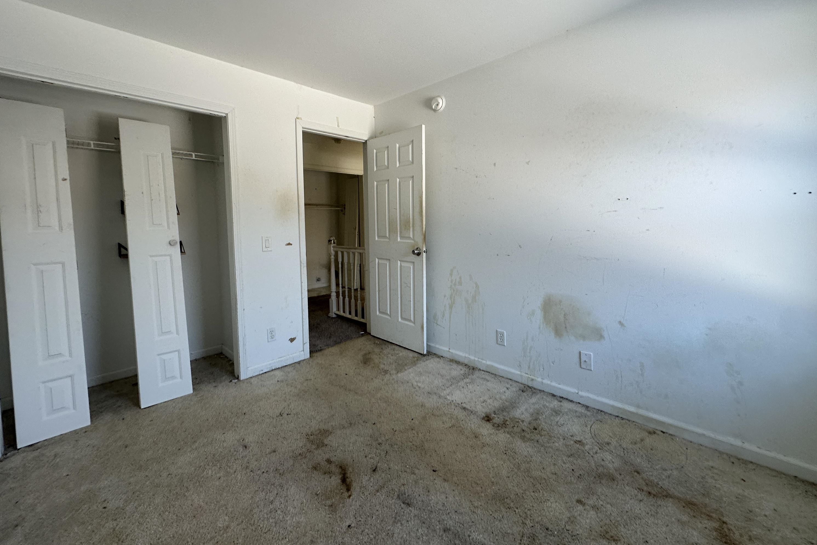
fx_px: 340
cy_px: 244
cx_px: 403
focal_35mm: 15
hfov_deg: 100.4
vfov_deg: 77.1
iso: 100
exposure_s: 1/99
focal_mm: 2.22
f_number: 2.2
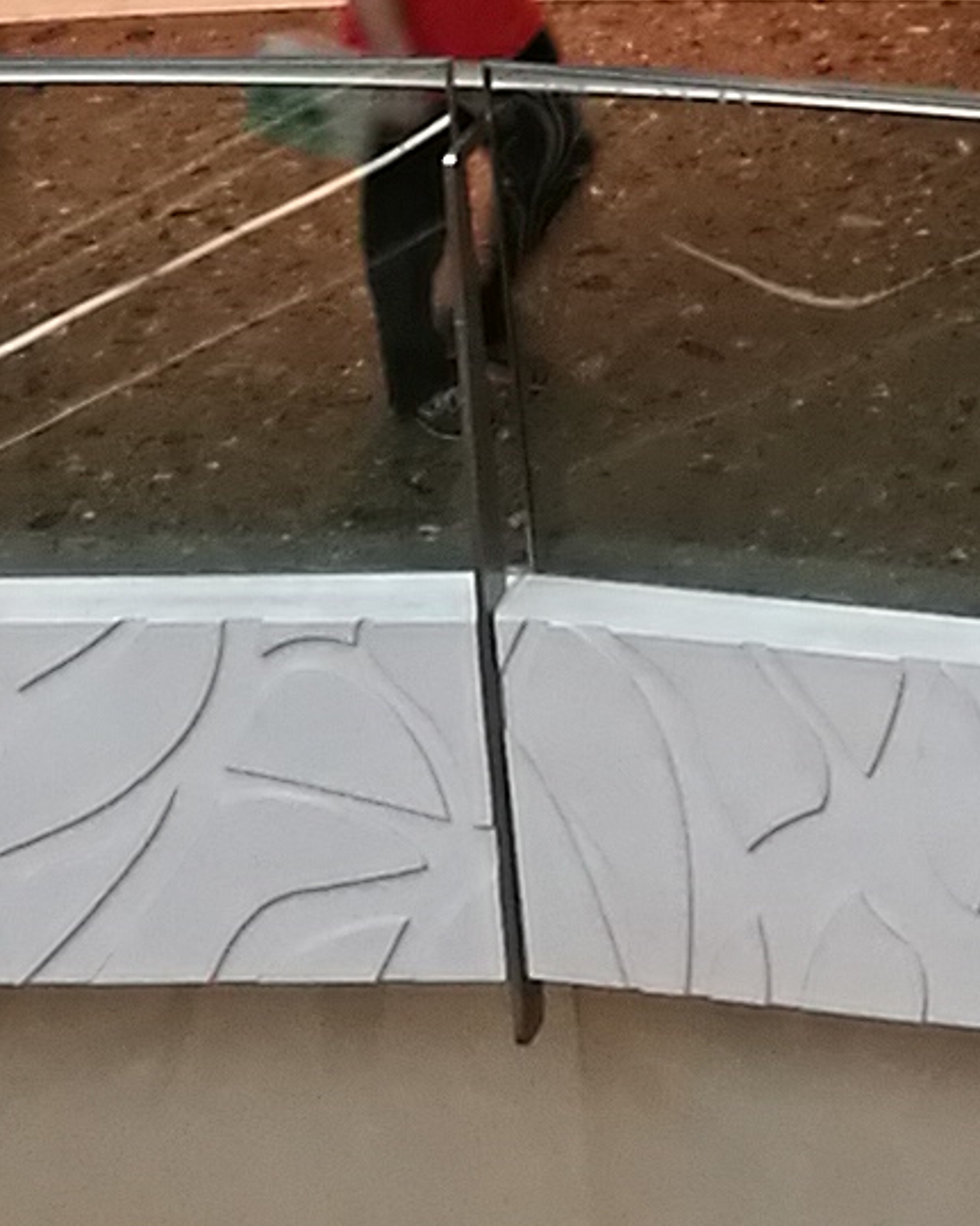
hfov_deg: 7.2
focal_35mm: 194
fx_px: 7036
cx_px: 2744
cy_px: -1333
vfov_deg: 9.3
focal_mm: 4.5
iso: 125
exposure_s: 1/33.3
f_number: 2.2
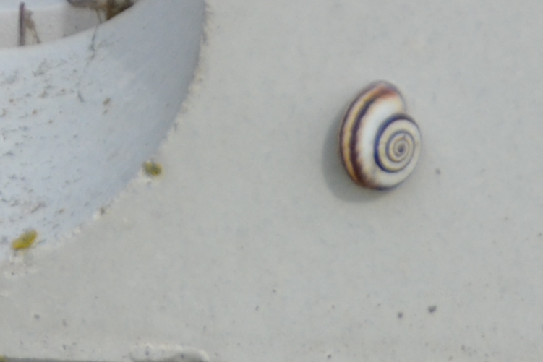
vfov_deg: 1.0
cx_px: 589
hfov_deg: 1.5
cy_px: 727
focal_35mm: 1381
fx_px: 20833
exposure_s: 1/1600
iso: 400
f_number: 6.3
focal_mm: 200
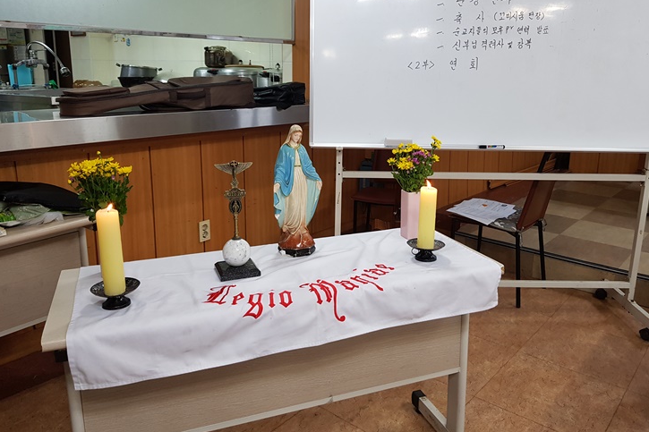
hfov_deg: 65.5
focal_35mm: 28
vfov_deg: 46.2
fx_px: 505
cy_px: 183
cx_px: 332
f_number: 1.7
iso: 100
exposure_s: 1/60
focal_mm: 4.3
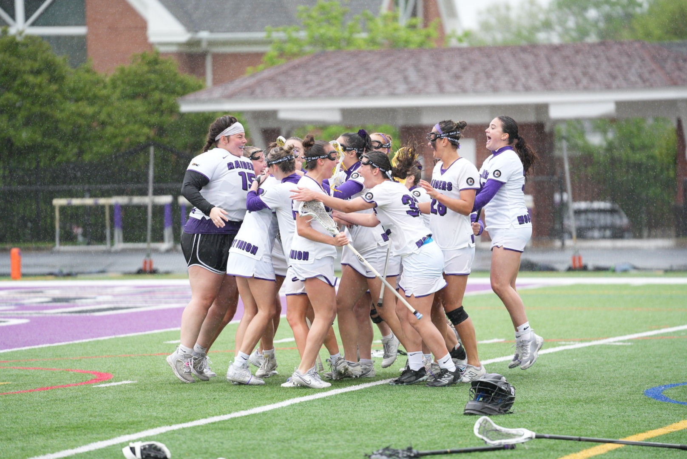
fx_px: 3819
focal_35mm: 200
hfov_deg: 10.3
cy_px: 230
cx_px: 344
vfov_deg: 6.9
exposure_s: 1/1600
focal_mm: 200
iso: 1000
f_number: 2.8
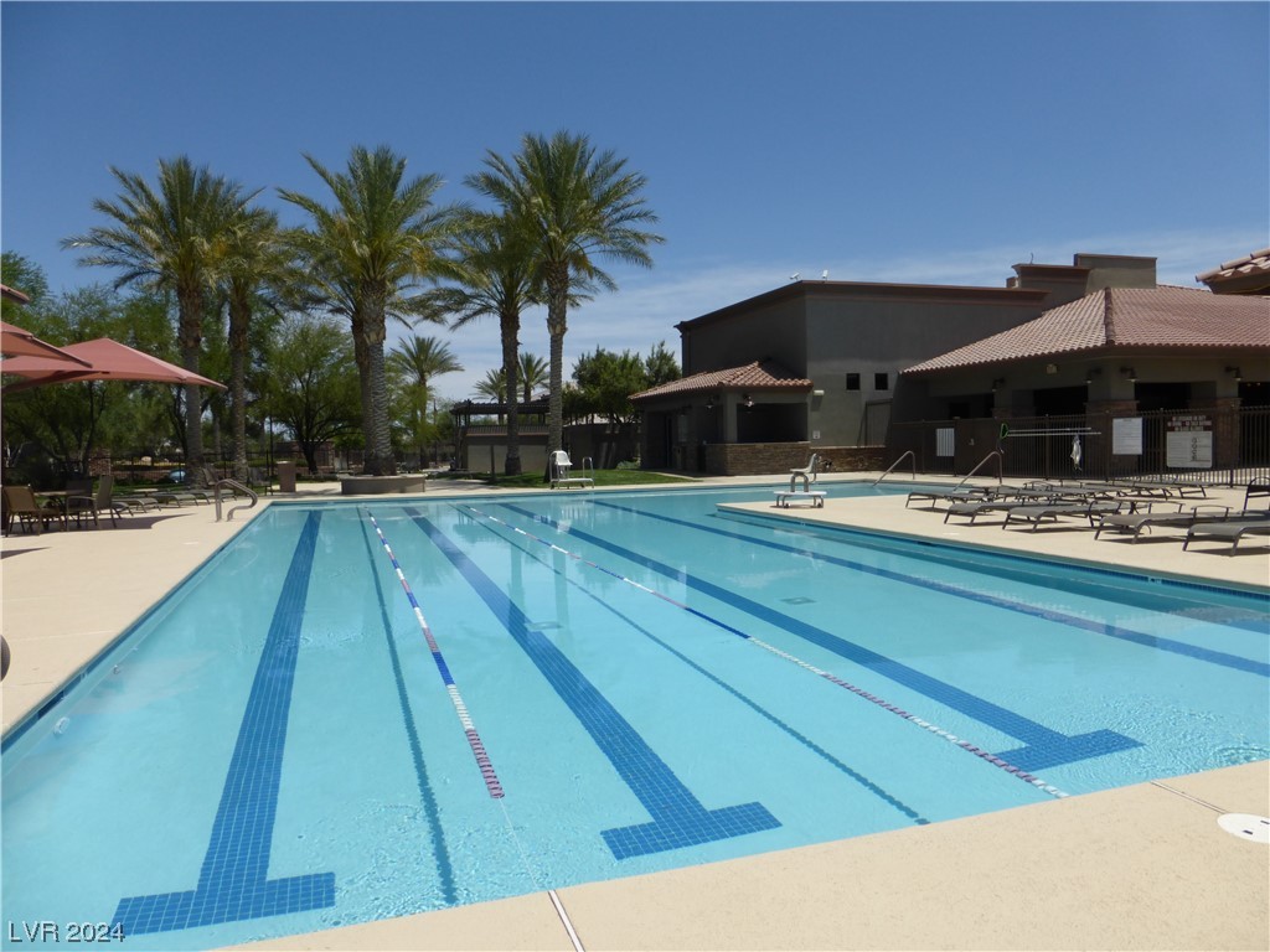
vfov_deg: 56.8
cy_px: 476
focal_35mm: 24
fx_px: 881
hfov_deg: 71.6
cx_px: 635
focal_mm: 4.3
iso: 100
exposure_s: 1/1600
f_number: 4
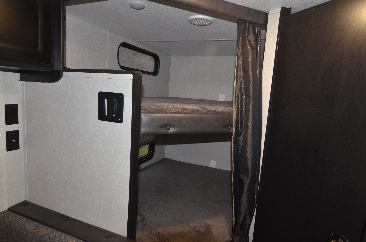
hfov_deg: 81.3
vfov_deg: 59.3
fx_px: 213
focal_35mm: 21
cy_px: 121
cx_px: 183
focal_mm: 14
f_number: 5.6
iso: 1600
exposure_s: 1/60
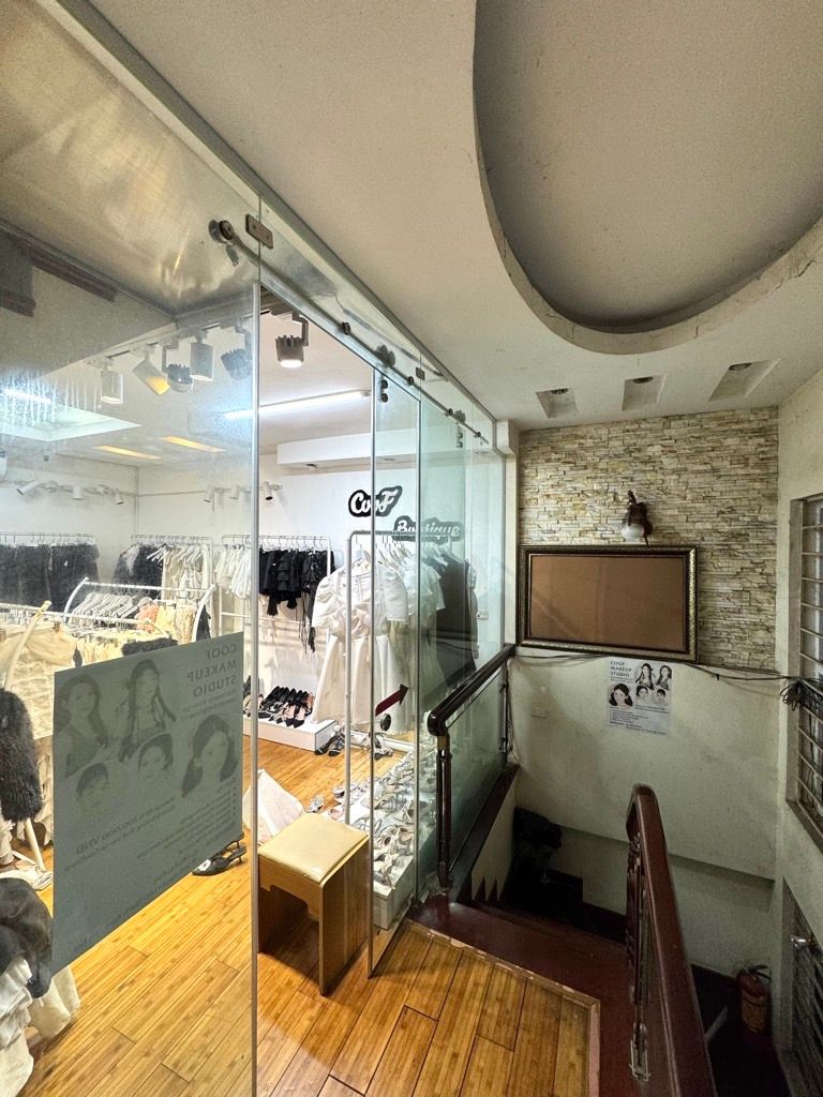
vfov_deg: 102.1
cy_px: 548
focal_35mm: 14
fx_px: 444
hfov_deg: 85.7
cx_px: 412
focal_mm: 2.22
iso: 125
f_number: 2.2
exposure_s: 1/100
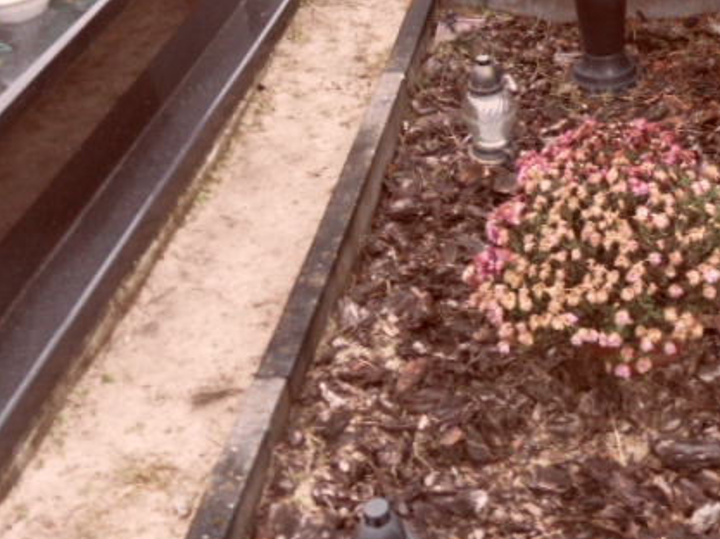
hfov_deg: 32.1
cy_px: -85
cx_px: 537
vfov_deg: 23.0
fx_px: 1226
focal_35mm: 59
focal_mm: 3.9
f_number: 3.2
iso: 100
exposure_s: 1/30
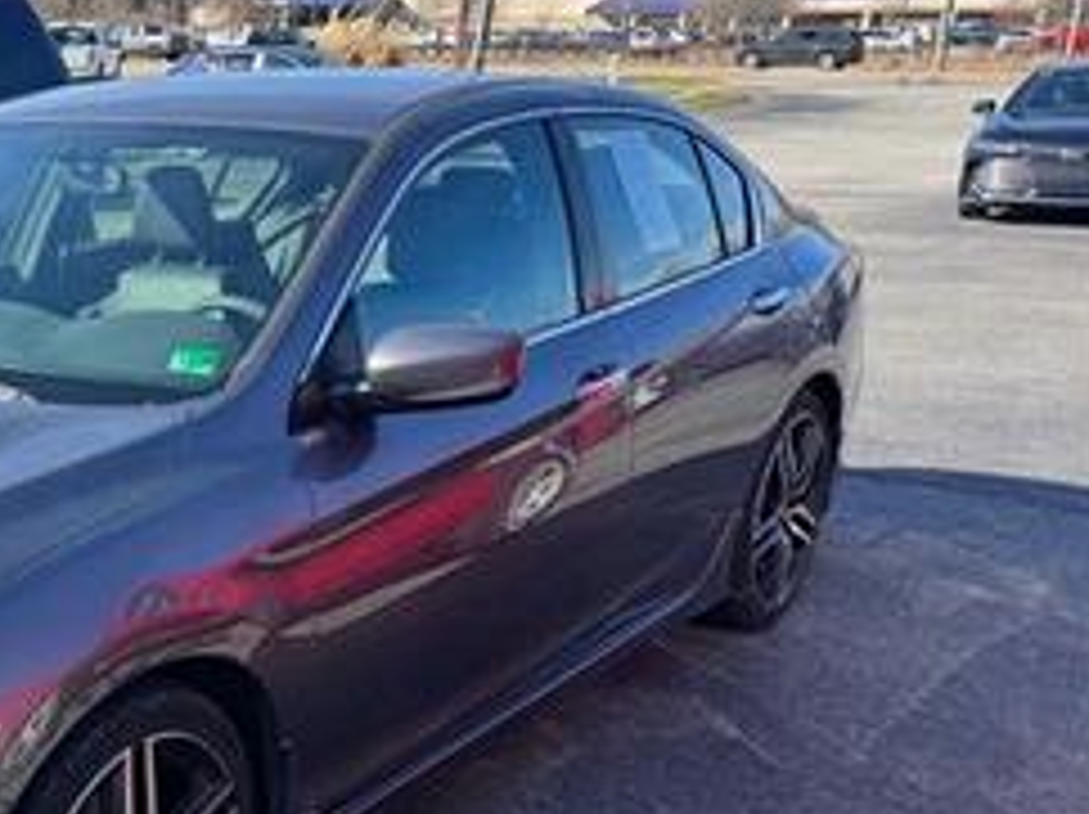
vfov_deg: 28.7
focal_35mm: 50
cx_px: -32
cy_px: 603
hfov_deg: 34.3
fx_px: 1571
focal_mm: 6.76
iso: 80
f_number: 1.78
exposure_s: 1/1366
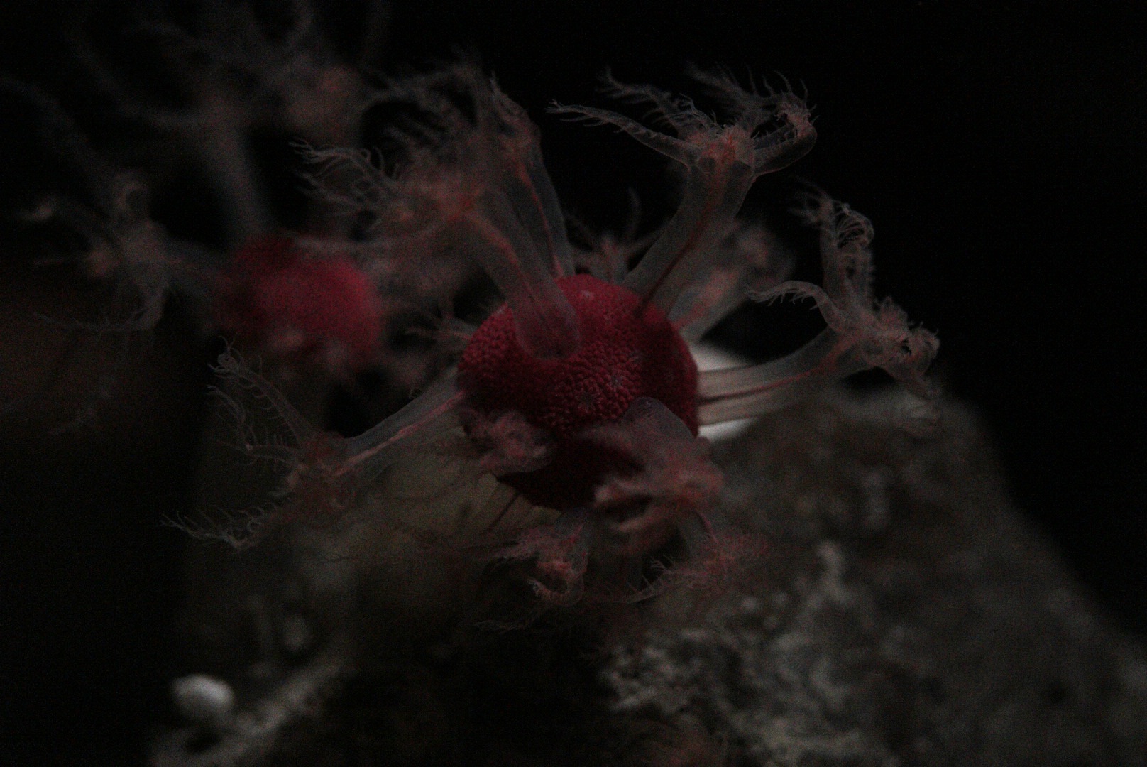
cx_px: 574
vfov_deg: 10.2
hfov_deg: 15.2
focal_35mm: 135
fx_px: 4304
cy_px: 384
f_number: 2.8
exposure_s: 1/161
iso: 6400
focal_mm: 90
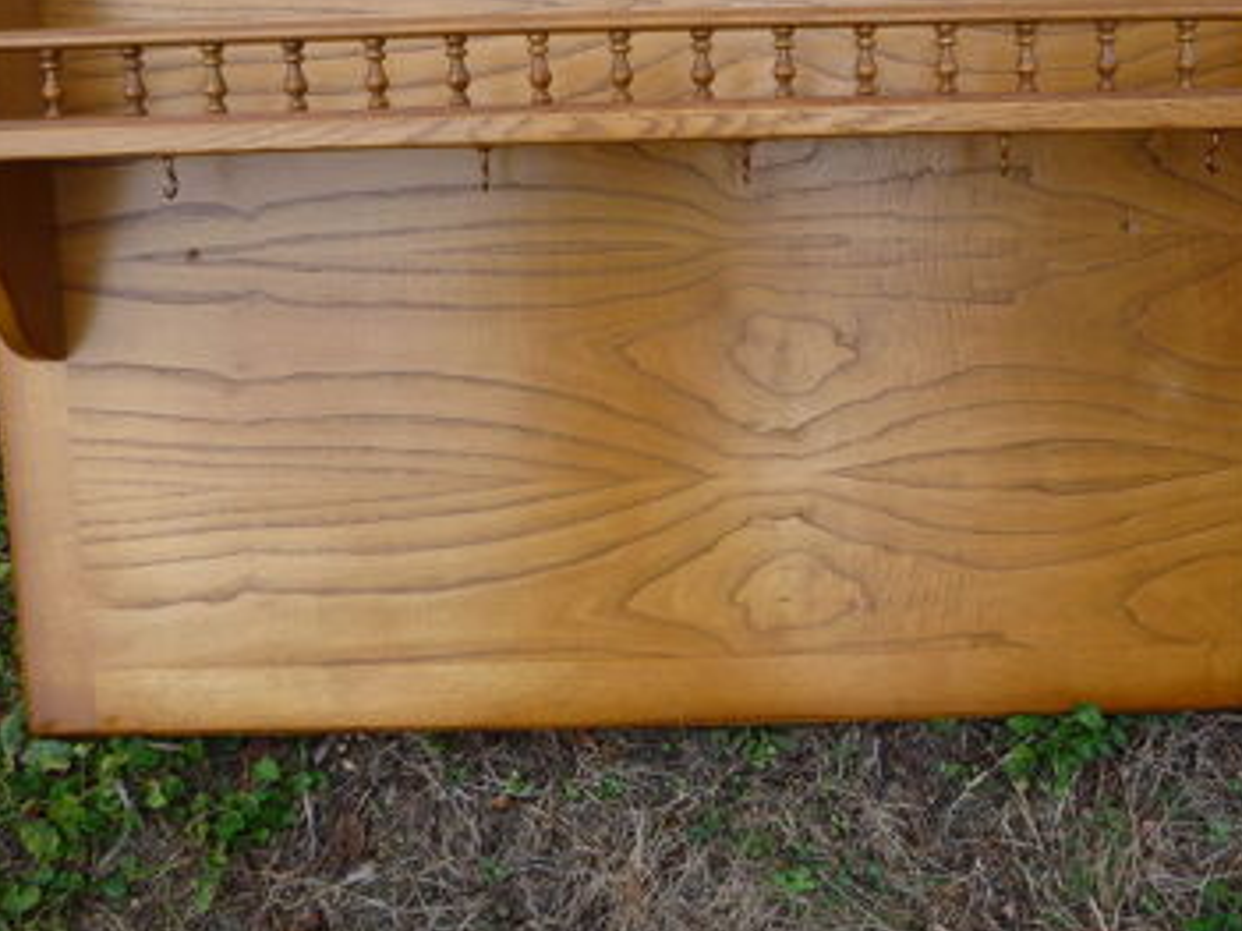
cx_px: 662
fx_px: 1471
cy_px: 389
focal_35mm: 41
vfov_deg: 35.0
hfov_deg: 45.8
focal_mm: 5.2
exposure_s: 1/200
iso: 100
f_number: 4
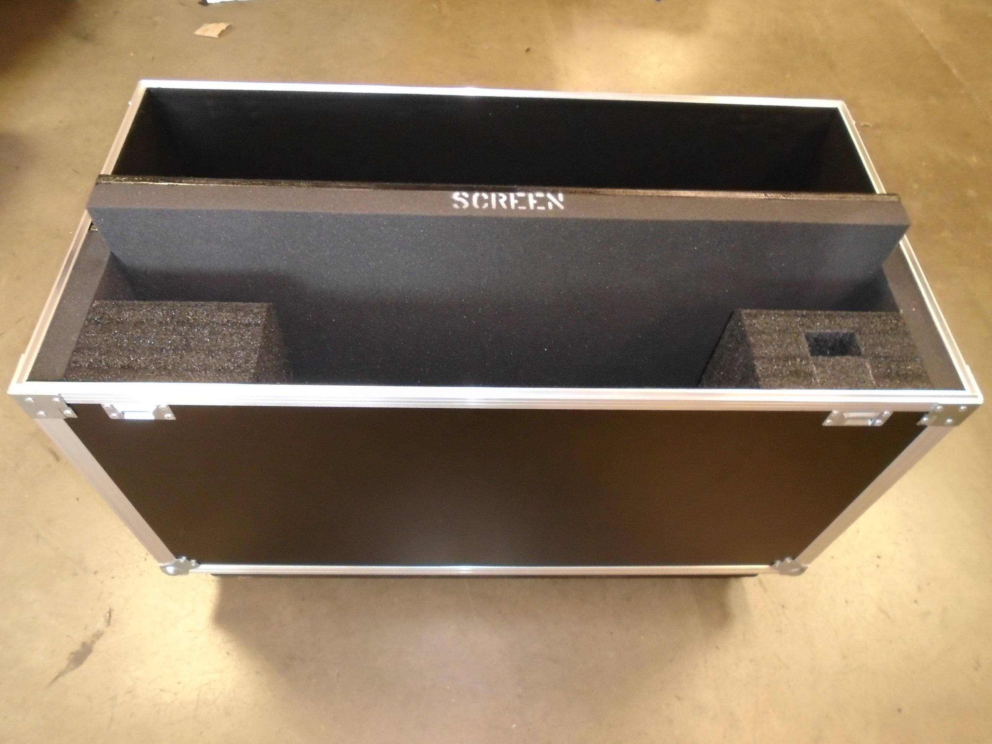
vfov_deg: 53.1
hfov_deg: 67.3
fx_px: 745
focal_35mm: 26
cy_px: 372
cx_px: 496
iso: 400
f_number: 3.2
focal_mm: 4.6
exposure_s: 1/30
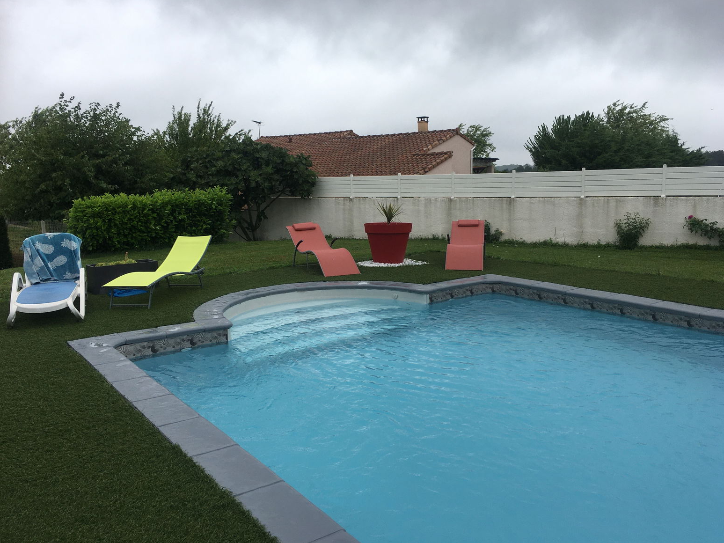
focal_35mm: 30
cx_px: 366
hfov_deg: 60.0
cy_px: 271
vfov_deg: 46.8
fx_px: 627
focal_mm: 4.15
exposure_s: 1/732
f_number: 2.2
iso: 25
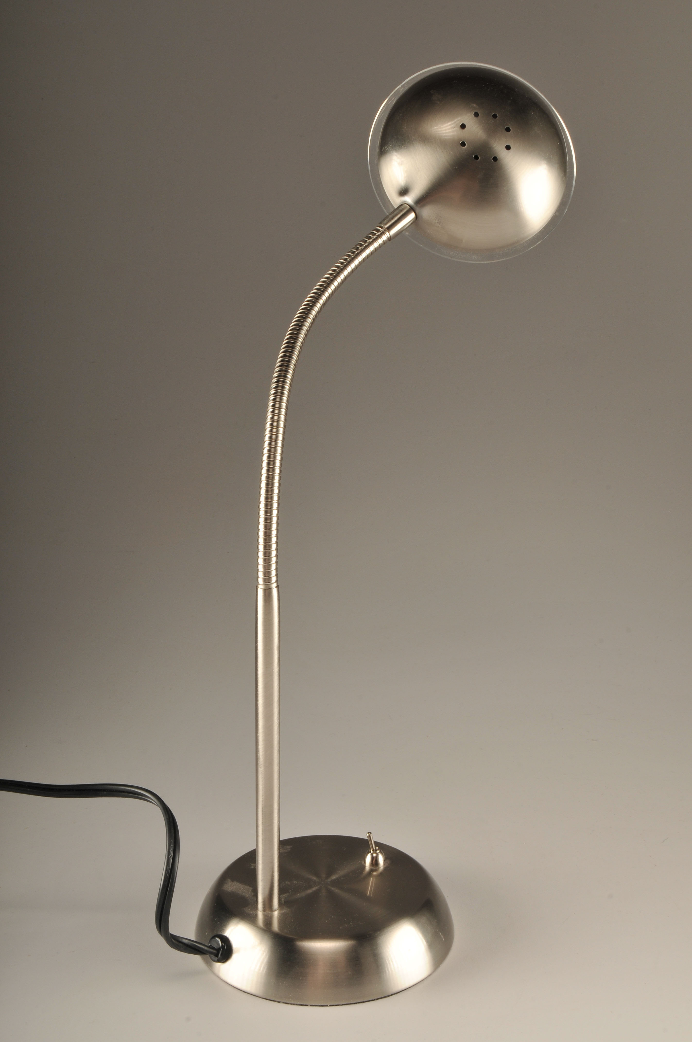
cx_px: 346
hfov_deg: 28.9
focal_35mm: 46
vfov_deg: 42.4
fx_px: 1344
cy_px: 521
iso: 160
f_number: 20
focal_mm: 31
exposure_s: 1/250
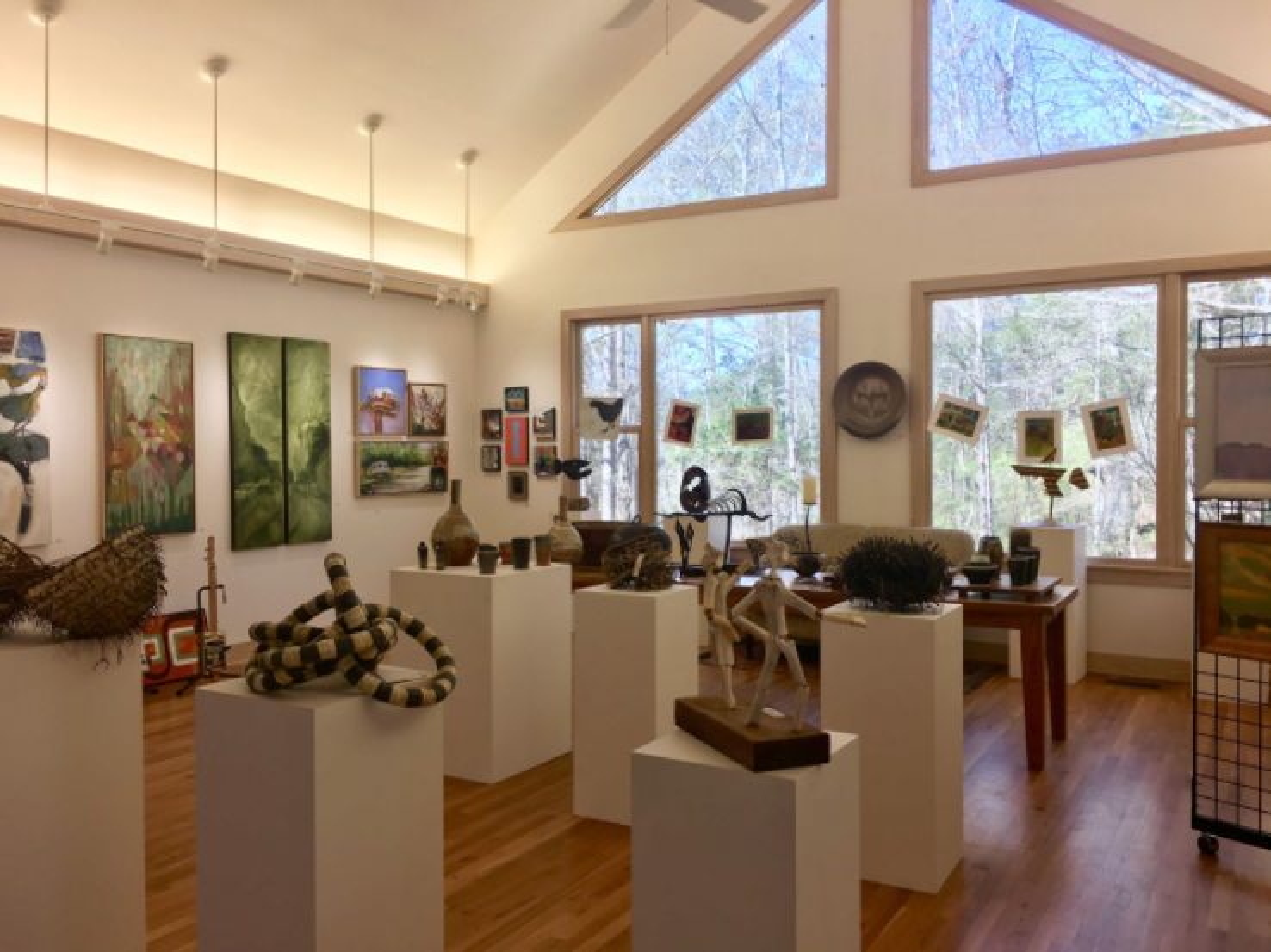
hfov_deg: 61.7
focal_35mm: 29
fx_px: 1064
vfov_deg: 48.2
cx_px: 636
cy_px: 476
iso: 25
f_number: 2.2
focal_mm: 4.15
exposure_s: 1/120
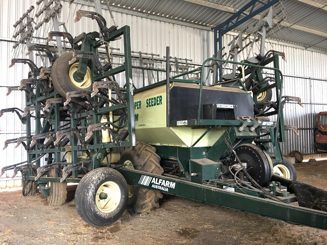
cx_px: 164
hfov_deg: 61.7
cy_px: 122
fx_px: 274
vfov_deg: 48.2
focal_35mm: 29
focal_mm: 4.15
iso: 64
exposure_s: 1/17
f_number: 2.2
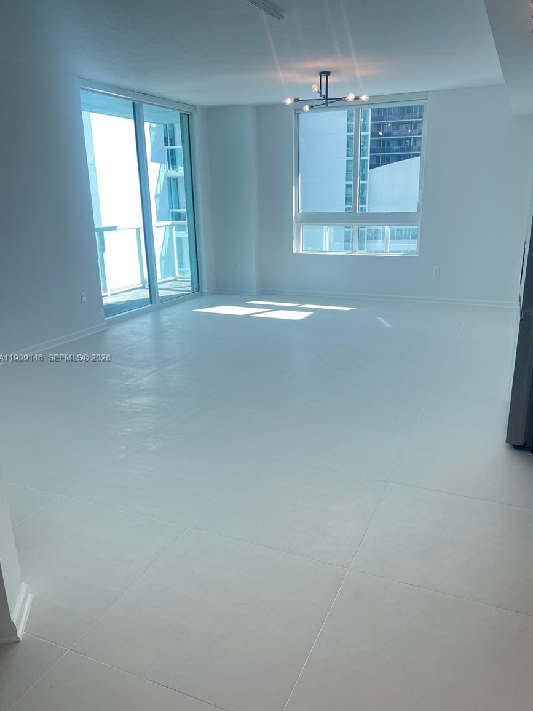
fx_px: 554
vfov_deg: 65.3
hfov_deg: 51.3
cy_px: 359
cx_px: 274
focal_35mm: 27
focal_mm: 5.7
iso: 50
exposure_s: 1/351
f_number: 1.5
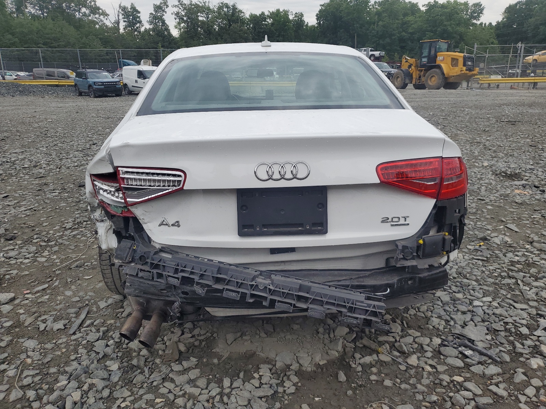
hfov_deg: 67.3
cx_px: 273
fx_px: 410
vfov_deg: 53.1
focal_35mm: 26
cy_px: 204
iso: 50
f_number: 1.5
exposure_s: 1/769
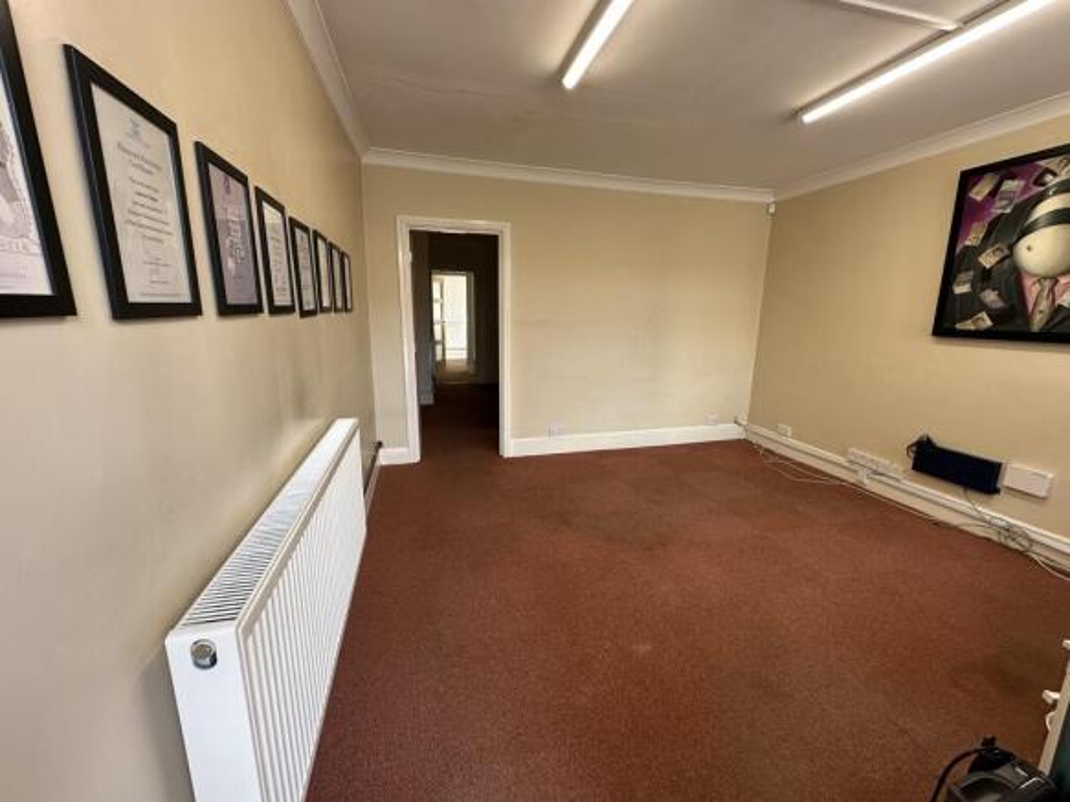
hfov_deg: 102.1
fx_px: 433
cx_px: 535
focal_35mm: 14
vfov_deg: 85.7
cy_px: 401
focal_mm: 2.22
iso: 80
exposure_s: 1/99
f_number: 2.2
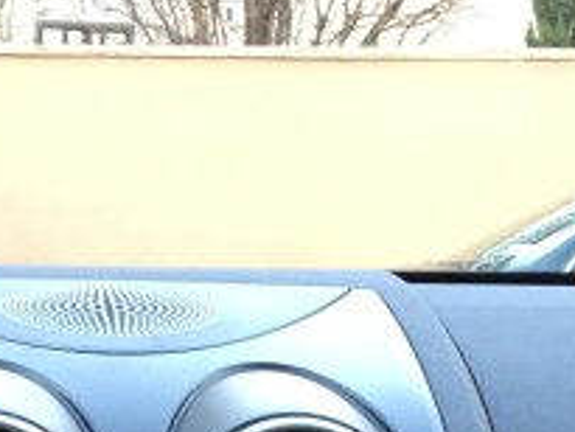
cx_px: 115
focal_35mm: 145
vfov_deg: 9.5
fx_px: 2410
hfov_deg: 13.5
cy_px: 875
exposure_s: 1/30
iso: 80
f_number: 2.2
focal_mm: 4.15
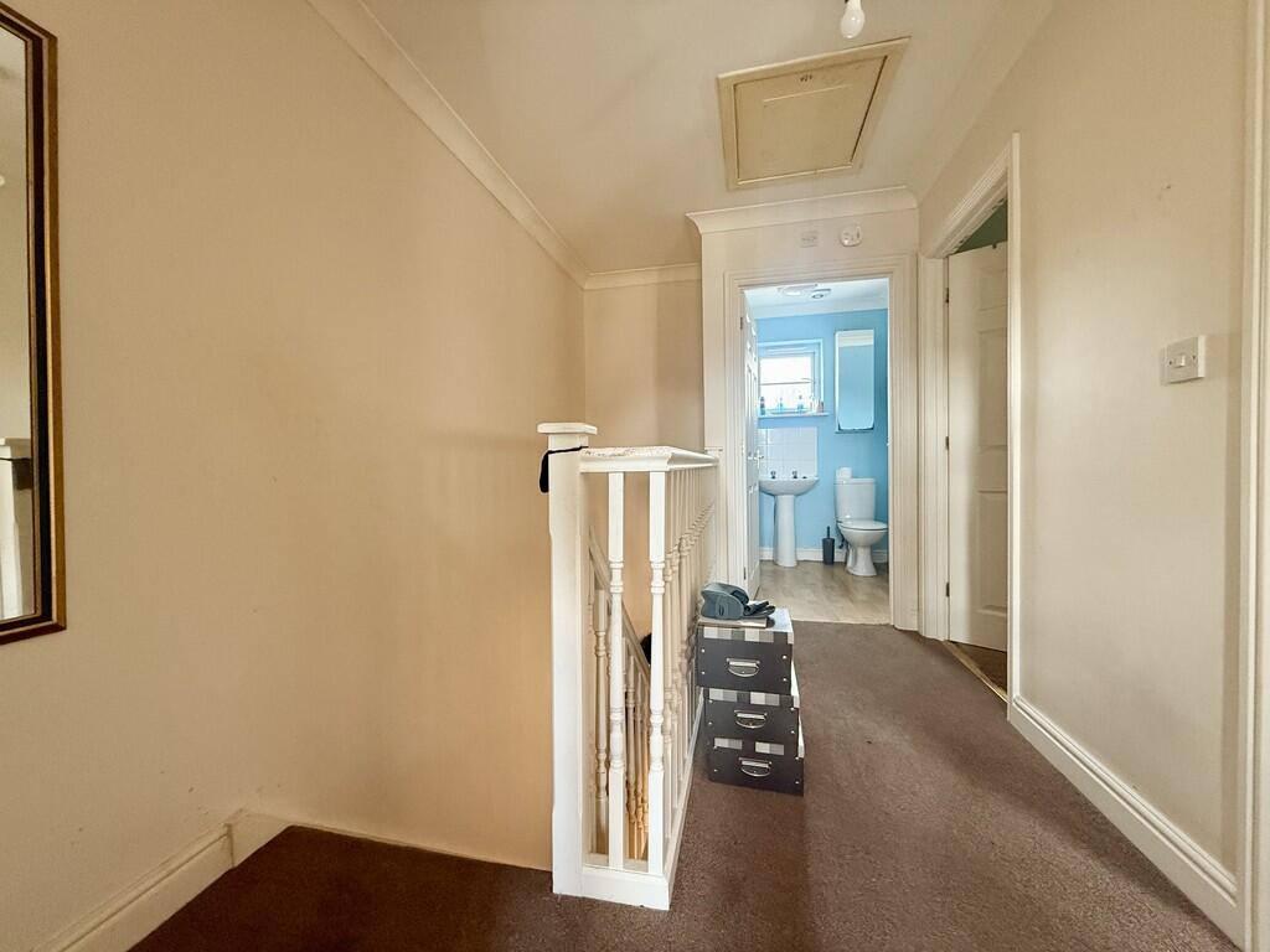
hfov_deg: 102.1
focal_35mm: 14
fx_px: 514
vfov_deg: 85.7
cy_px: 476
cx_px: 635
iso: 400
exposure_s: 1/85
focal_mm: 2.22
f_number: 2.2
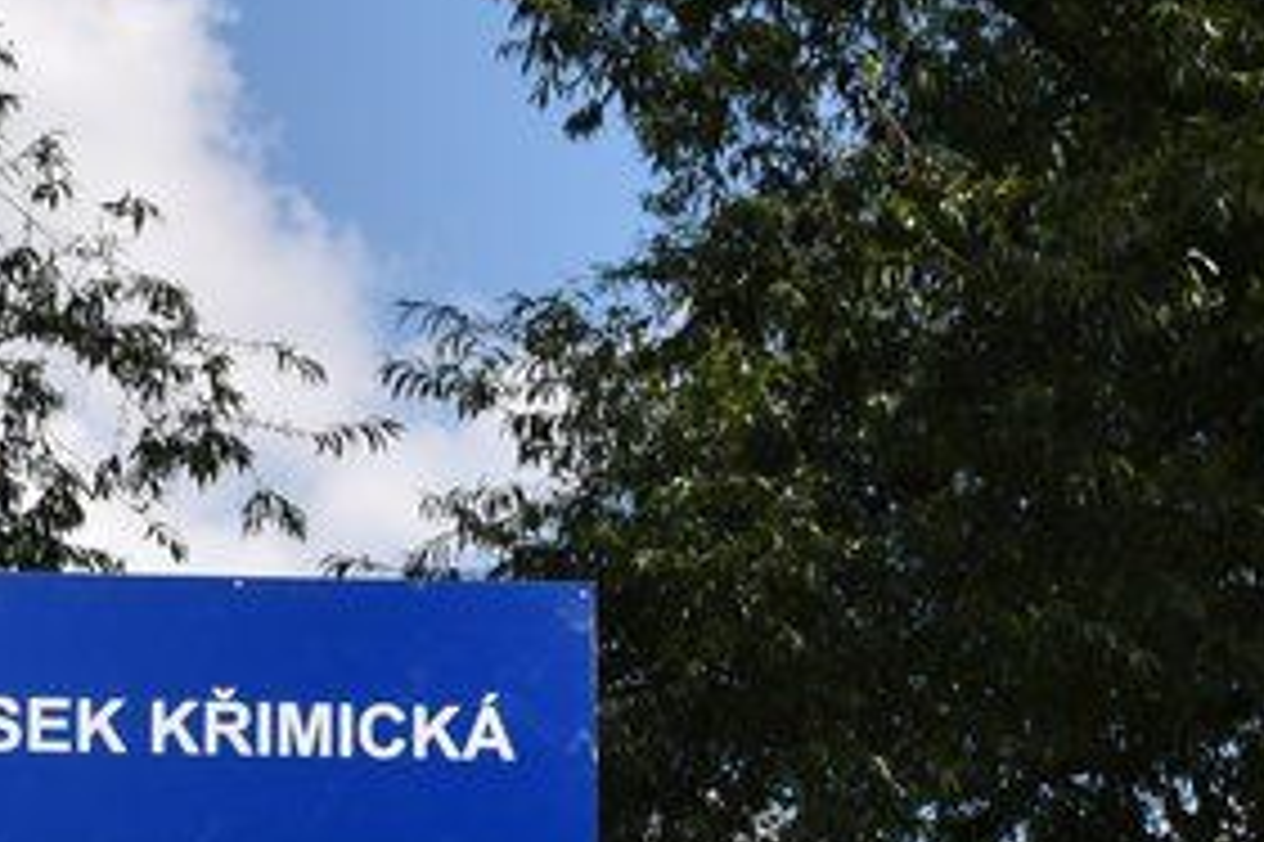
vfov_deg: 7.3
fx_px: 6527
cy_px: 1213
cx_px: 117
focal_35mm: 186
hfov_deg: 11.0
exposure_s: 1/320
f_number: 9
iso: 100
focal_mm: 34
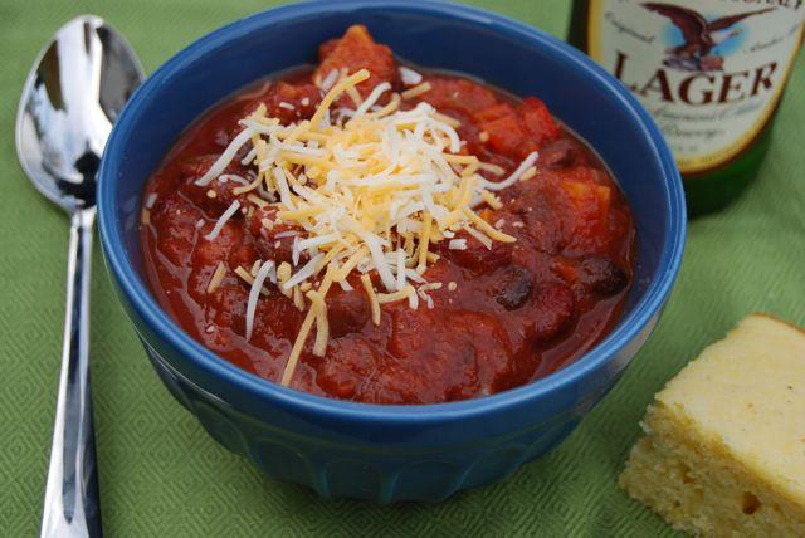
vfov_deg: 18.2
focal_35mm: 75
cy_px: 269
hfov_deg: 27.0
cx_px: 402
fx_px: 1679
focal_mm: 50
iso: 100
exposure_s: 1/160
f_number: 6.3
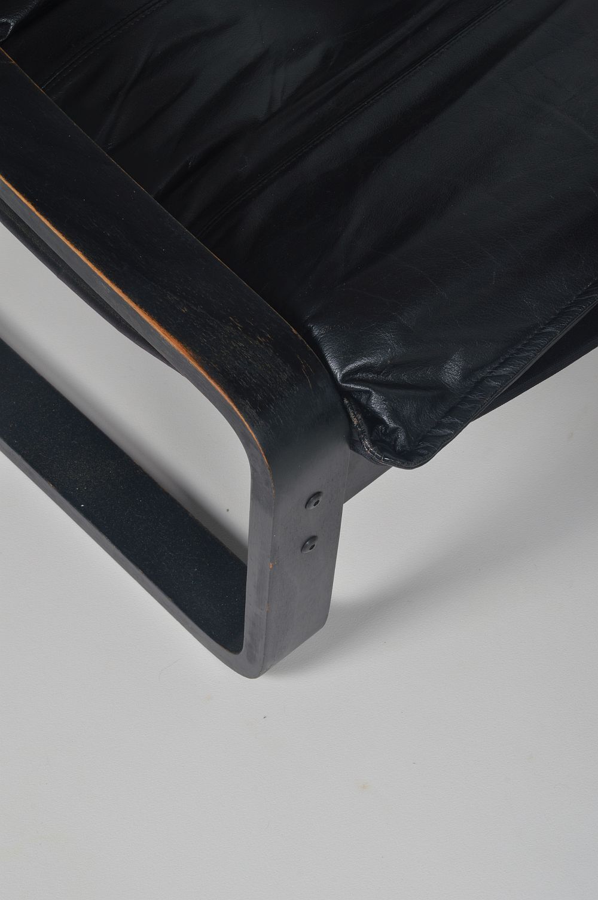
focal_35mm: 75
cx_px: 299
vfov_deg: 27.0
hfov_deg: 18.1
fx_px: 1872
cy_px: 450
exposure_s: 1/125
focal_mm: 50
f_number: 22
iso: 100
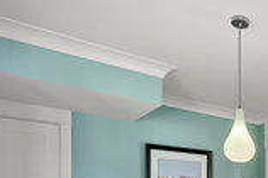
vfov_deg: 27.4
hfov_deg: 36.7
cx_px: 303
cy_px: 205
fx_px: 327
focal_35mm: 44
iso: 320
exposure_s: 1/5
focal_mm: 16
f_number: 7.1
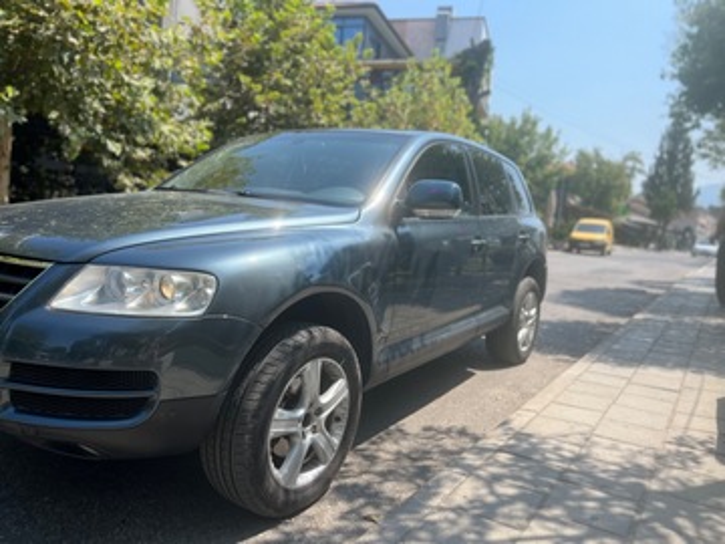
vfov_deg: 53.1
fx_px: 545
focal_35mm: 26
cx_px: 362
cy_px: 272
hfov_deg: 67.3
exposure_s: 1/2571
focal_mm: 5.7
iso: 50
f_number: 1.5
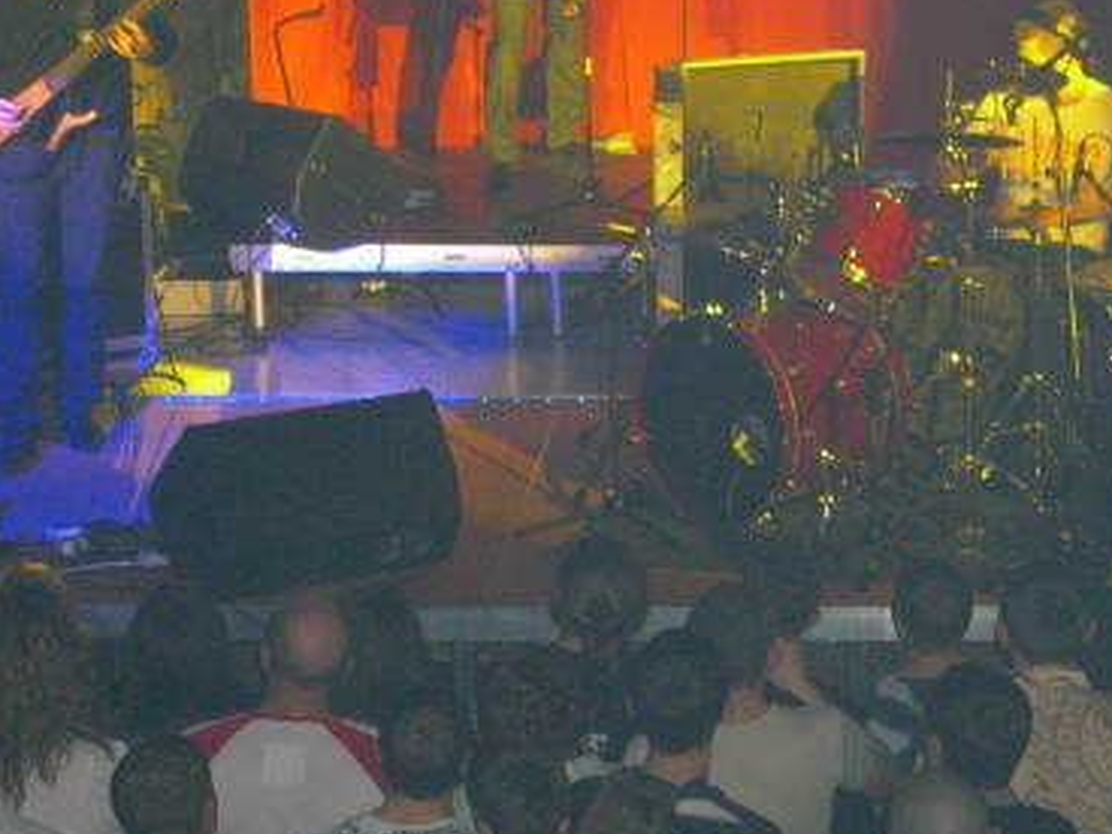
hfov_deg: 17.7
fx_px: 3566
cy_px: 351
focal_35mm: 111
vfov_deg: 13.3
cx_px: 707
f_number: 4
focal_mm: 14.2
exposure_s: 1/60
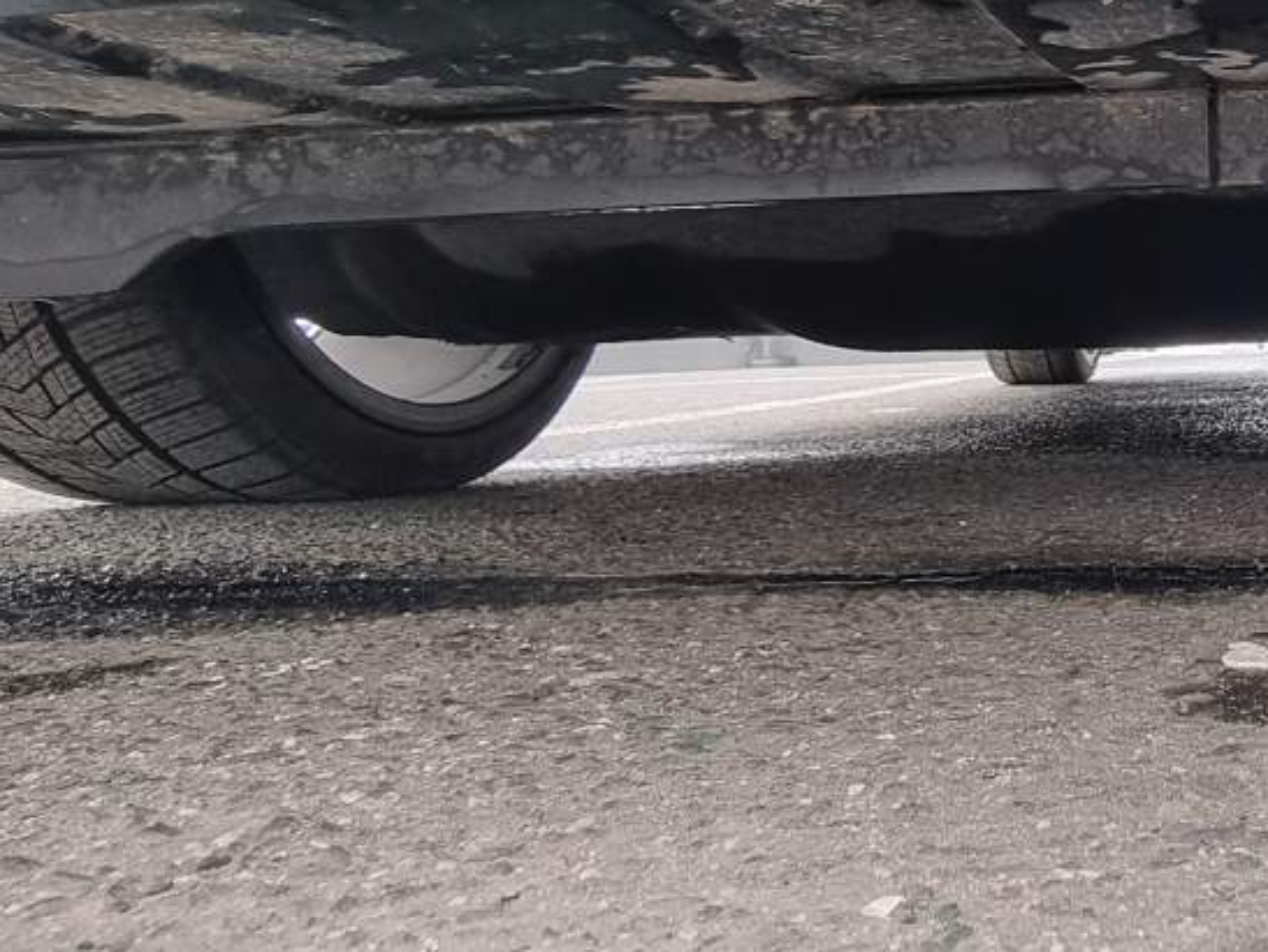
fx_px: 1393
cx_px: 1328
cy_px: 232
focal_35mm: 38
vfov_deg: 36.8
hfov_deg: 41.2
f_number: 2.2
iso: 125
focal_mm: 2.2
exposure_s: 1/50
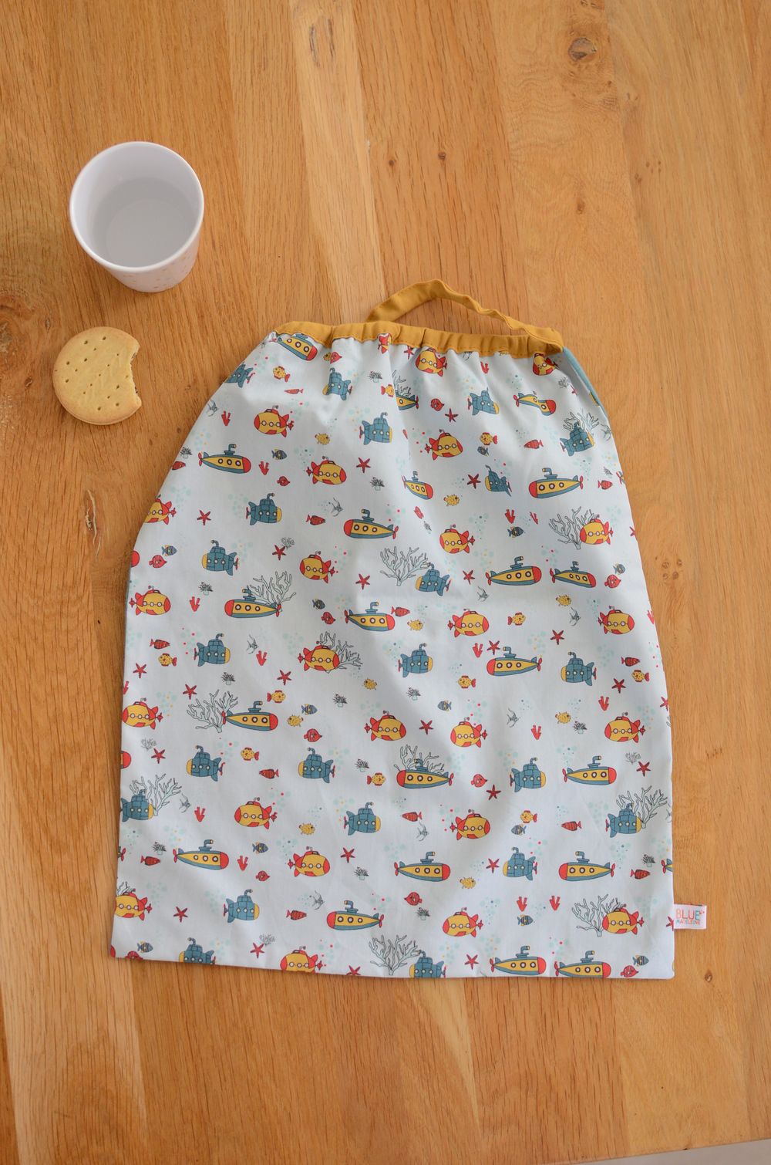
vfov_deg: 37.9
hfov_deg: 25.6
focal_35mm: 52
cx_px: 386
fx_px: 1694
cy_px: 582
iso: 640
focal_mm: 35
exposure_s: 1/250
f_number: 2.8
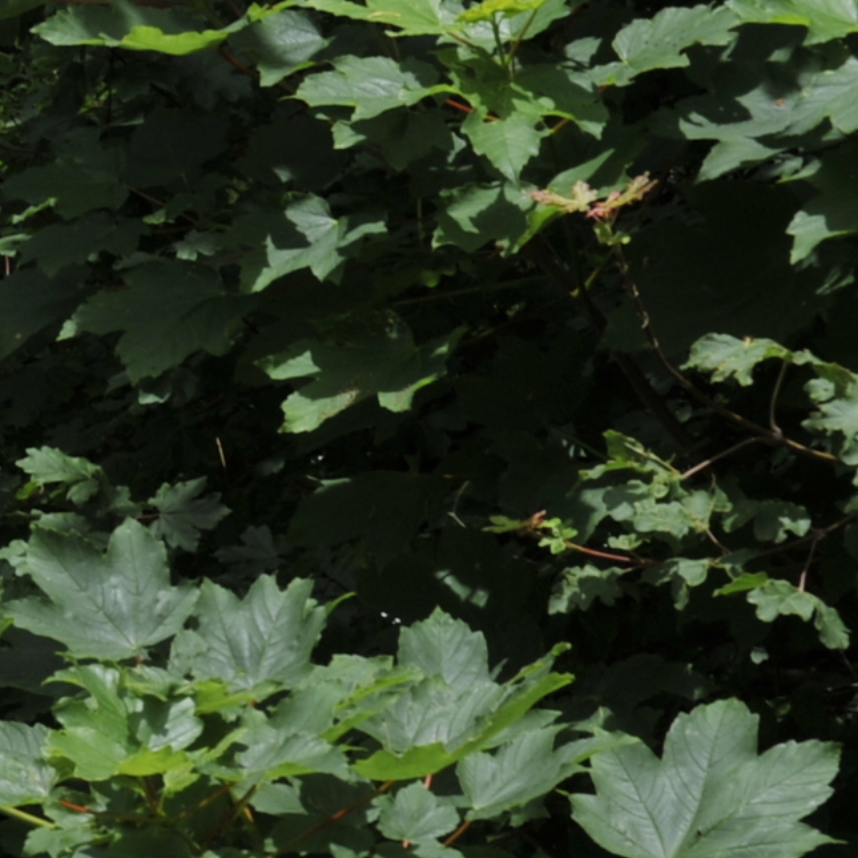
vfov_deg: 9.8
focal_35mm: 176
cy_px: 1091
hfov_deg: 8.9
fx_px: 4935
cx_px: -1249
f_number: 13
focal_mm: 42
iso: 200
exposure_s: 1/200
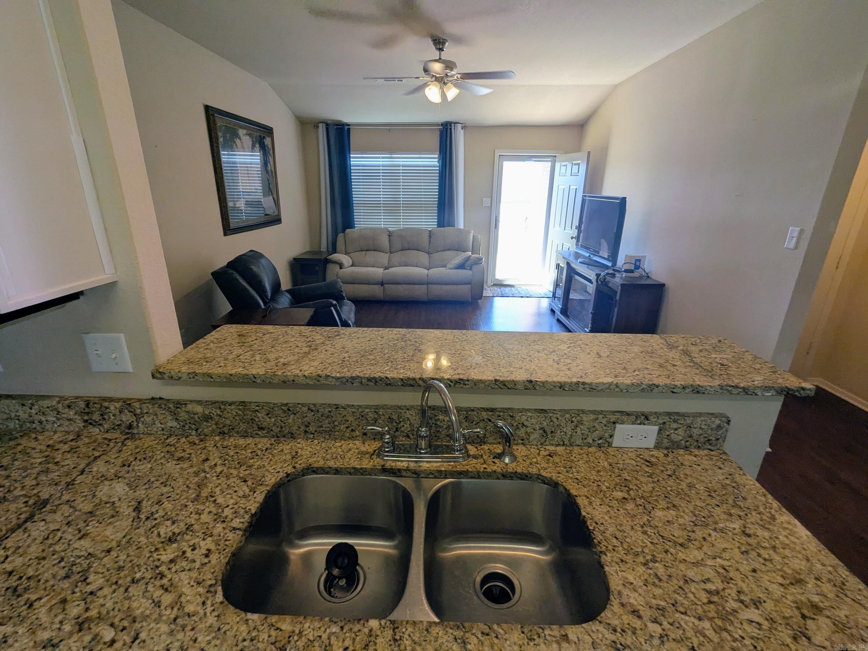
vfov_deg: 78.1
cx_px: 434
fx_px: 401
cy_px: 326
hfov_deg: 94.5
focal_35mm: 16
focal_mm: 2.35
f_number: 2.2
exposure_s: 1/120
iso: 94
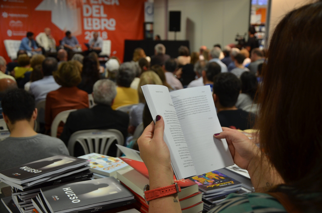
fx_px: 375
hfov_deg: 46.5
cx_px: 161
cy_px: 106
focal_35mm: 42
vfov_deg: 31.8
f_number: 4
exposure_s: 1/30
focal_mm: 28
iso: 500
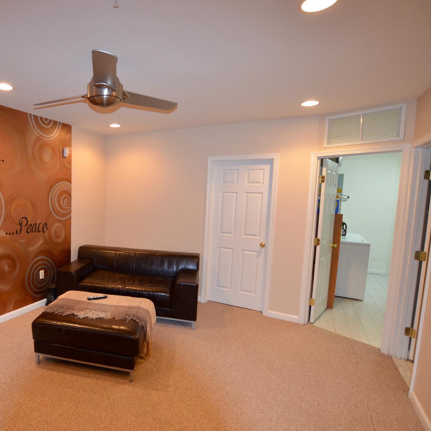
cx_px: 100
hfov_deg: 69.1
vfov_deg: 74.8
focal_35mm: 20
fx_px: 282
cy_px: 222
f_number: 3.5
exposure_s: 1/60
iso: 1250
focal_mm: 10
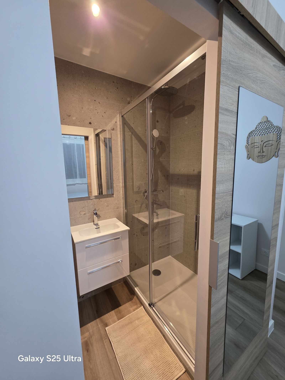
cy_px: 190
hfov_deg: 89.9
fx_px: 143
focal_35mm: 13
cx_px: 142
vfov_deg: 106.2
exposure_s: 1/50
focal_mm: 2.2
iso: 250
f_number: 1.9
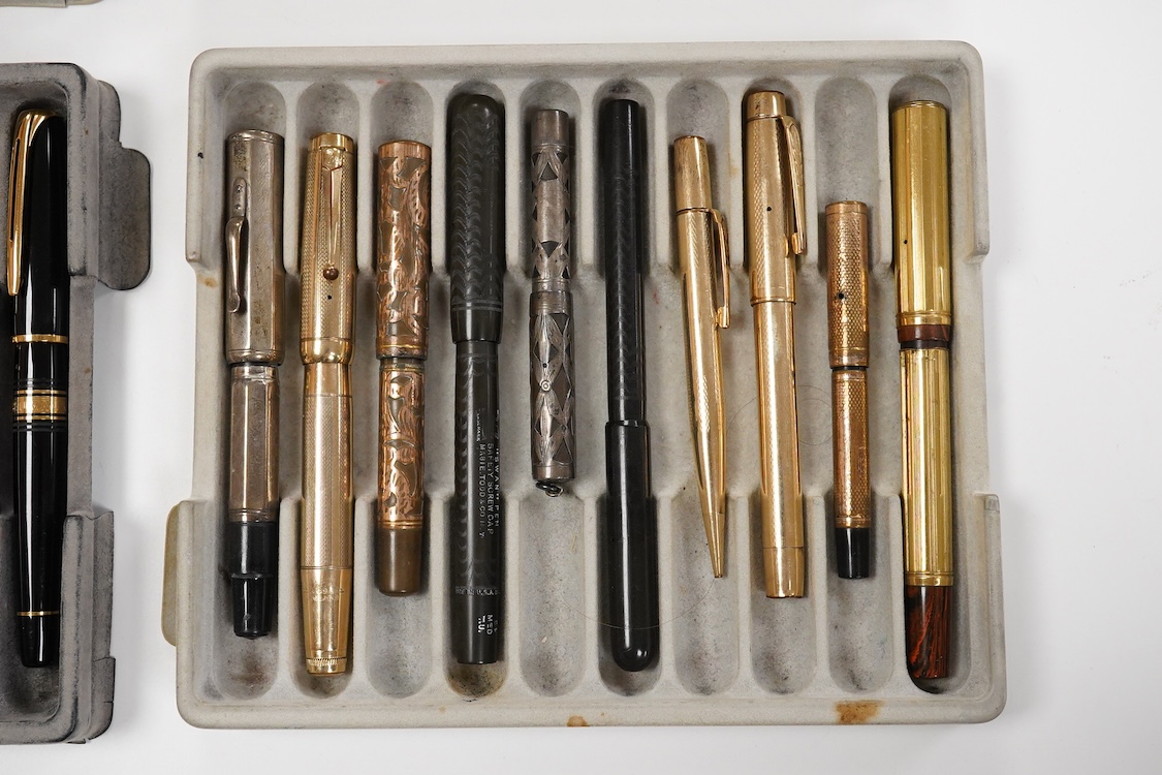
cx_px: 581
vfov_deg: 29.9
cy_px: 388
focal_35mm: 45
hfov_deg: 43.6
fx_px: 1452
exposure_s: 1/200
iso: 2500
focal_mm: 30
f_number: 10
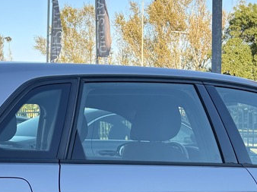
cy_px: 194
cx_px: 95
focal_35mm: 83
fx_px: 616
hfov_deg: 23.5
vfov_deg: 17.3
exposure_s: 1/331
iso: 80
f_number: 1.78
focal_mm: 6.76
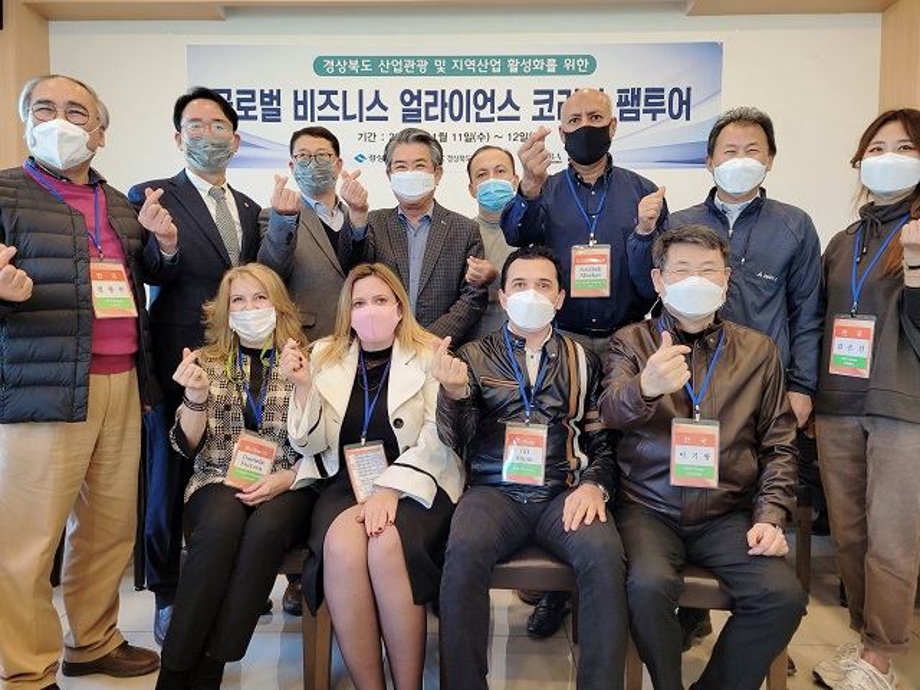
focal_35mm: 26
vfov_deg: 53.1
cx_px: 460
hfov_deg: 67.3
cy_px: 345
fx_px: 691
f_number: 1.8
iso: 200
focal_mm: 5.4
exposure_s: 1/119
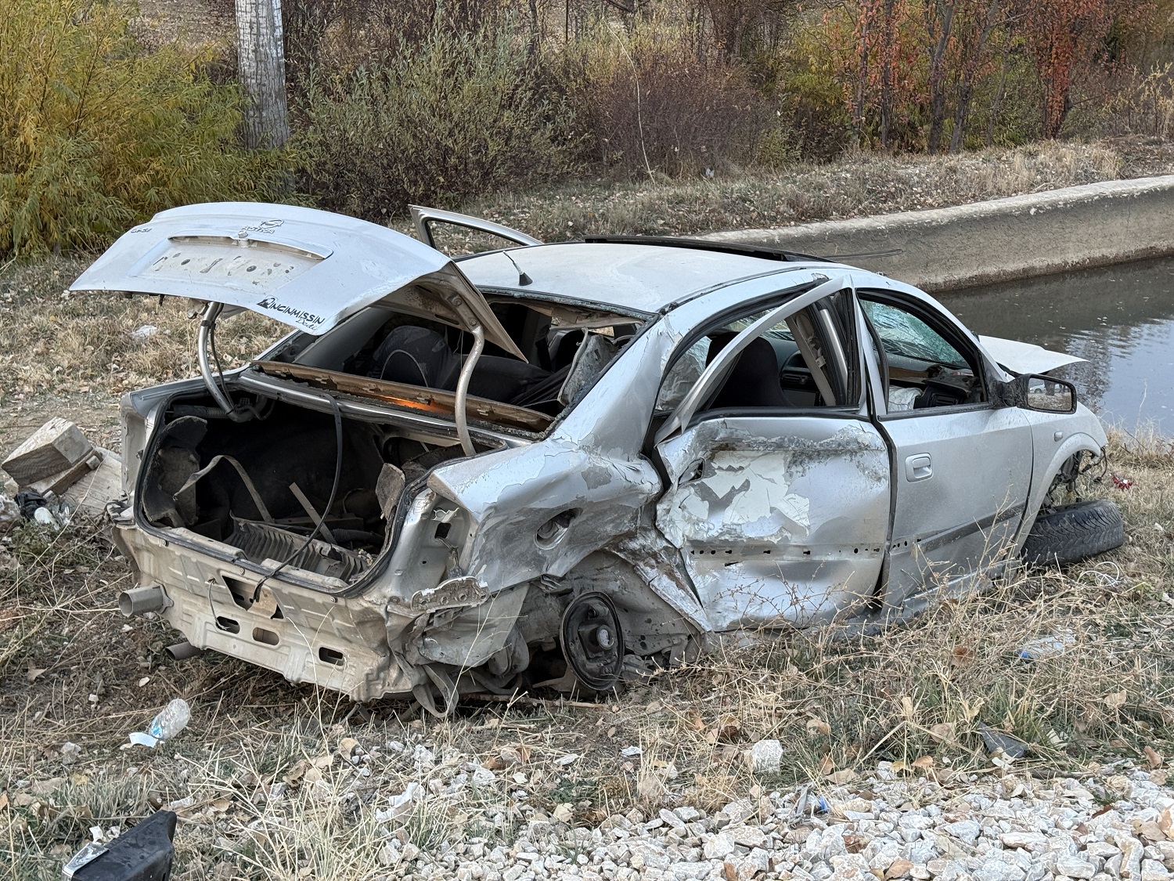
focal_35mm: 48
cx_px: 587
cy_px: 440
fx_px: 1628
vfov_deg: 30.3
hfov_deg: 39.7
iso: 125
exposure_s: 1/60
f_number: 1.78
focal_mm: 6.76
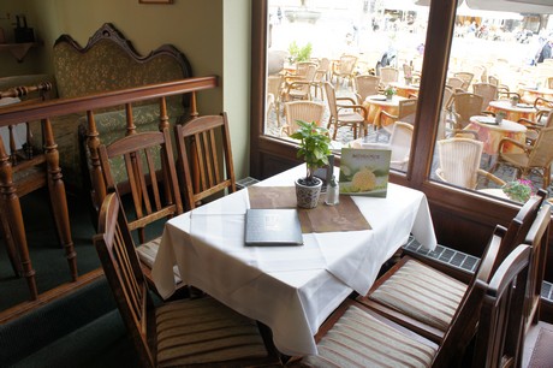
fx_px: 414
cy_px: 184
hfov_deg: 67.4
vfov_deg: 47.9
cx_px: 276
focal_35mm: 27
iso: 200
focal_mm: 18
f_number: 5.6
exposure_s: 1/60
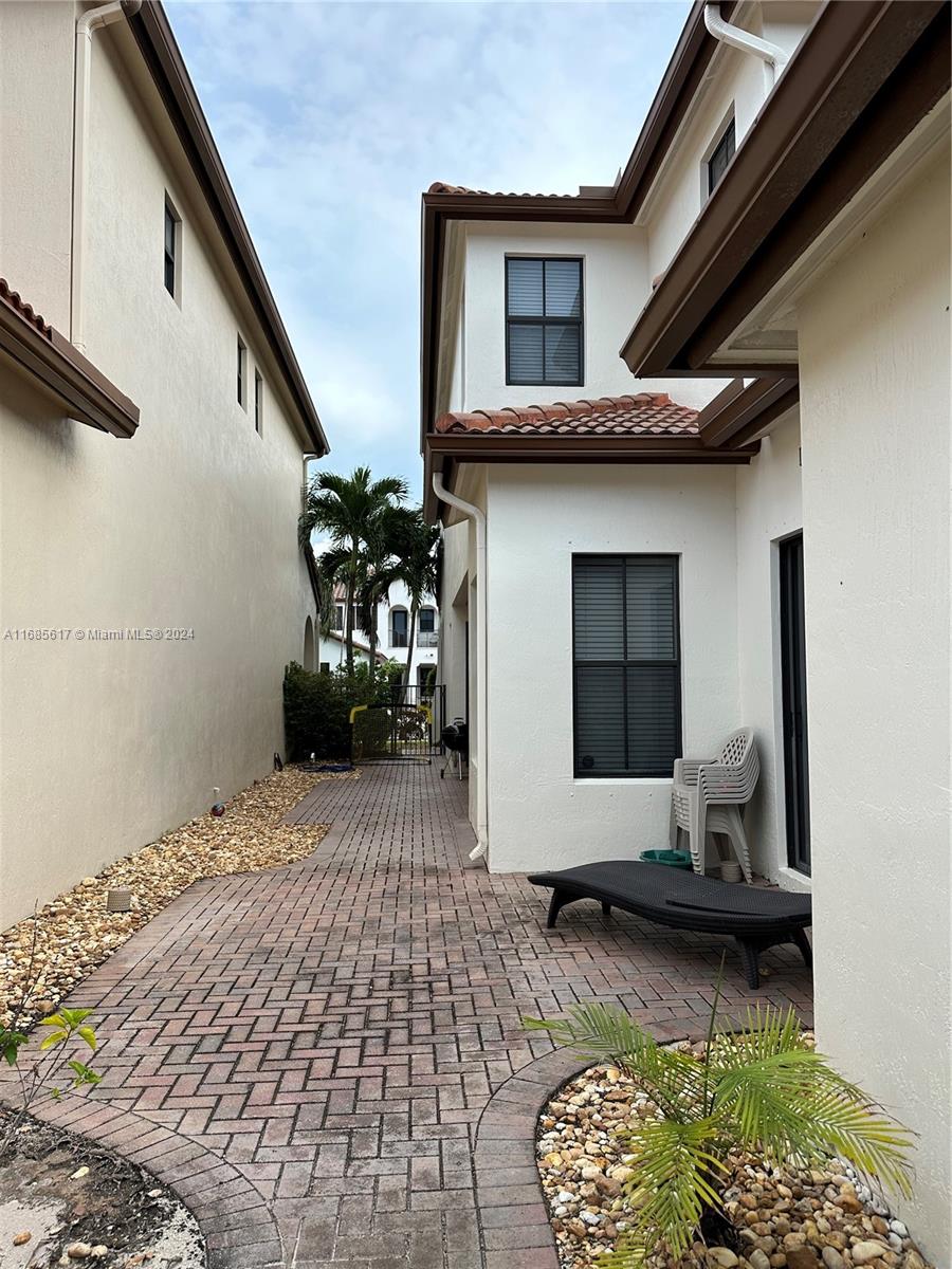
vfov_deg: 71.6
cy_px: 634
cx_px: 476
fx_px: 880
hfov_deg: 56.8
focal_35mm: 24
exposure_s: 1/2299
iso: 80
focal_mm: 6.86
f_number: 1.78
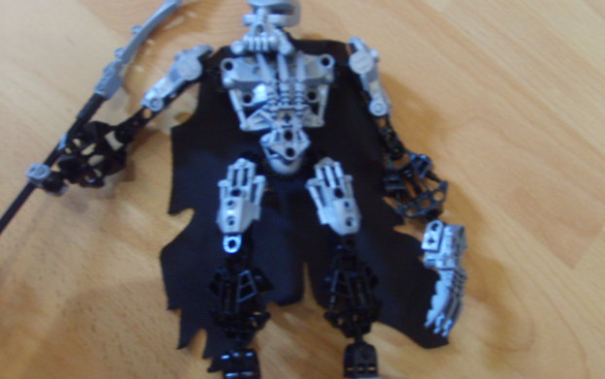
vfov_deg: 33.6
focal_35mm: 38
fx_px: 627
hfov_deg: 51.5
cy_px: 207
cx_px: 303
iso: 140
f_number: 2.8
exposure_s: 1/6
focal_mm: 5.8
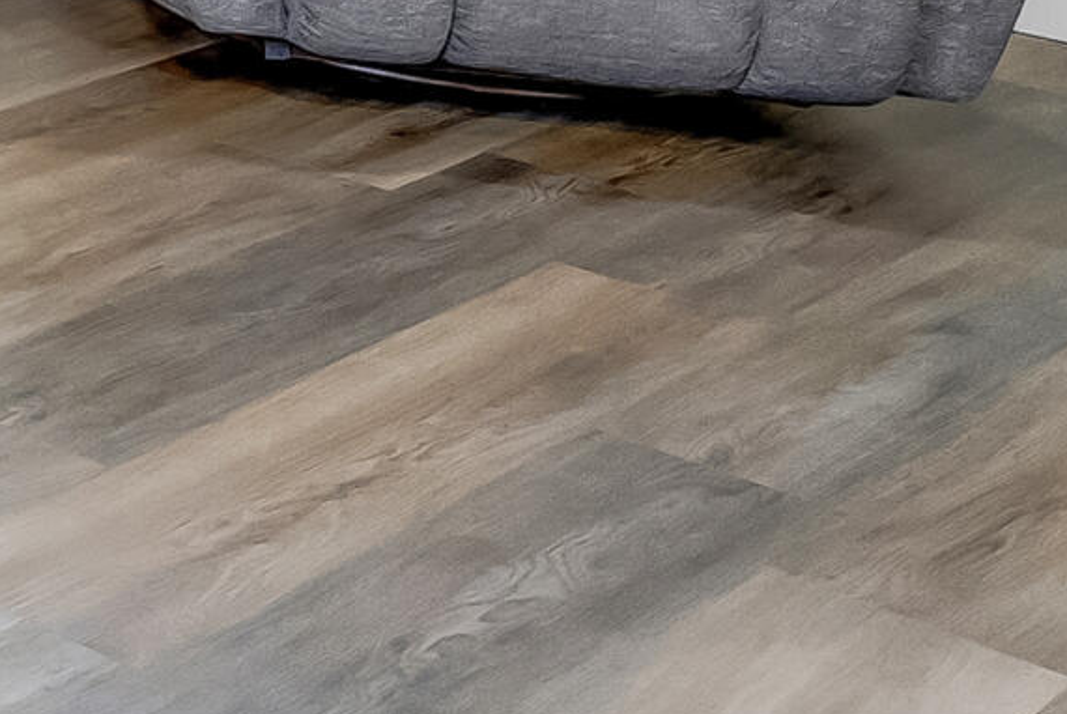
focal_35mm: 84
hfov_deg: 14.0
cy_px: -781
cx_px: -1641
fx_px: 2492
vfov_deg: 13.6
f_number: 10
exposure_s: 1/50
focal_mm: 16
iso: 1600
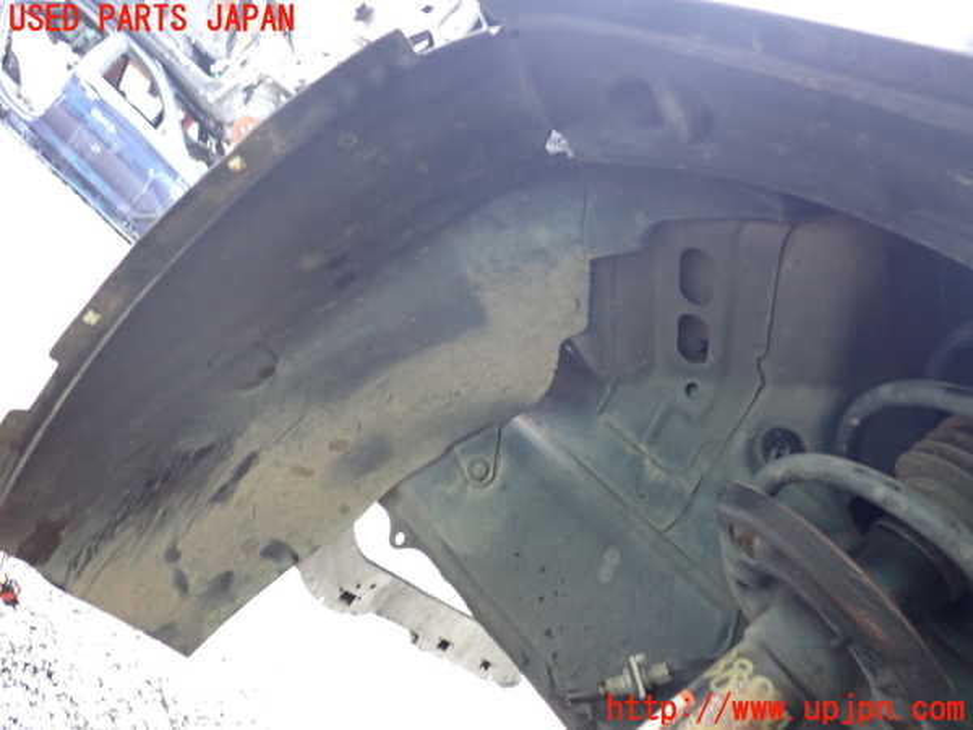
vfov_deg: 46.8
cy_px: 365
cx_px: 486
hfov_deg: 60.0
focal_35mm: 30
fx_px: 843
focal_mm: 5.4
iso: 400
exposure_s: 1/30
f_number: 2.3
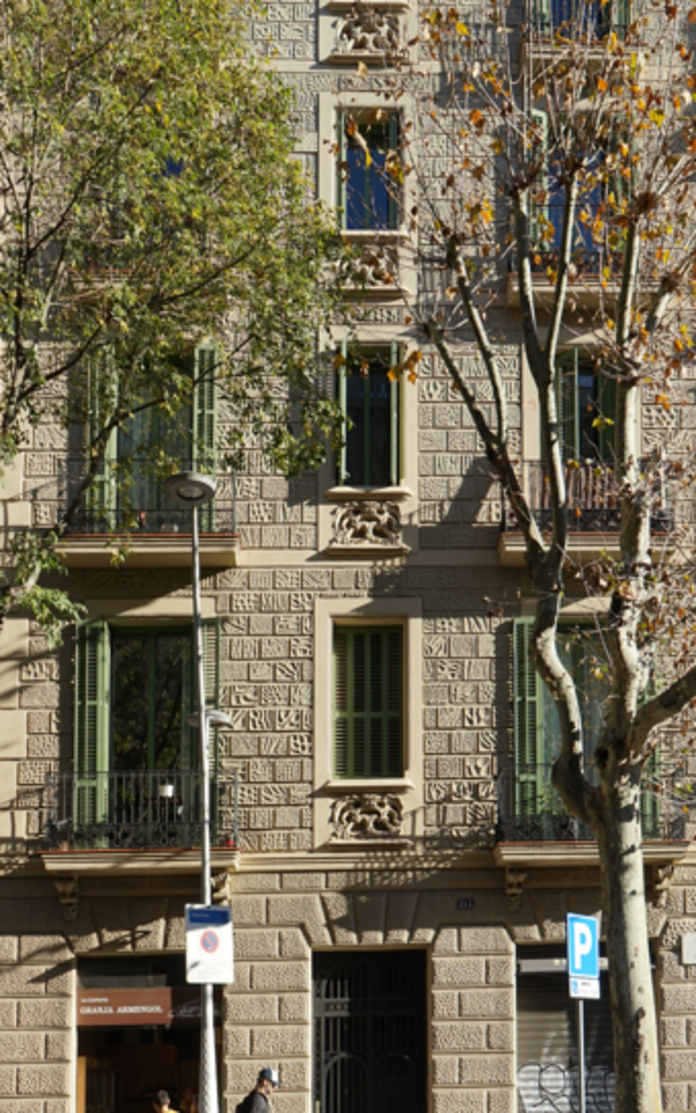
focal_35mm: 36
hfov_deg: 35.3
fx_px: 1093
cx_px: 368
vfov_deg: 53.8
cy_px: 481
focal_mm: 24
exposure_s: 1/200
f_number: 6.3
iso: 100
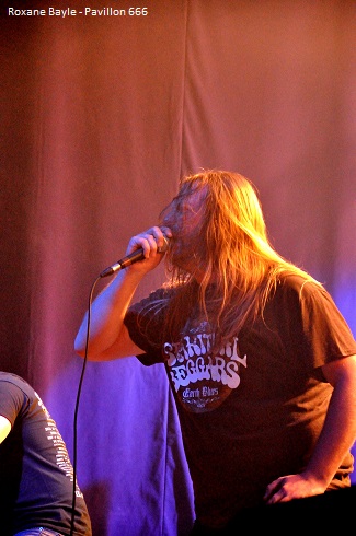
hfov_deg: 8.7
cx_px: 178
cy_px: 268
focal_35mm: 158
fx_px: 2344
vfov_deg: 13.1
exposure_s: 1/60
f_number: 5.6
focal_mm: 105
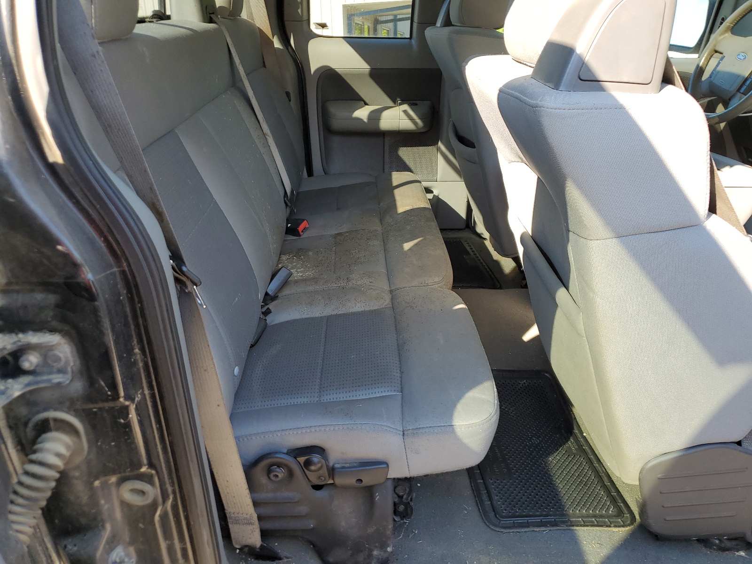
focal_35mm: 26
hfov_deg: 67.3
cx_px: 376
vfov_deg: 53.1
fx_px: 565
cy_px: 282
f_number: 1.5
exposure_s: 1/217
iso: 50
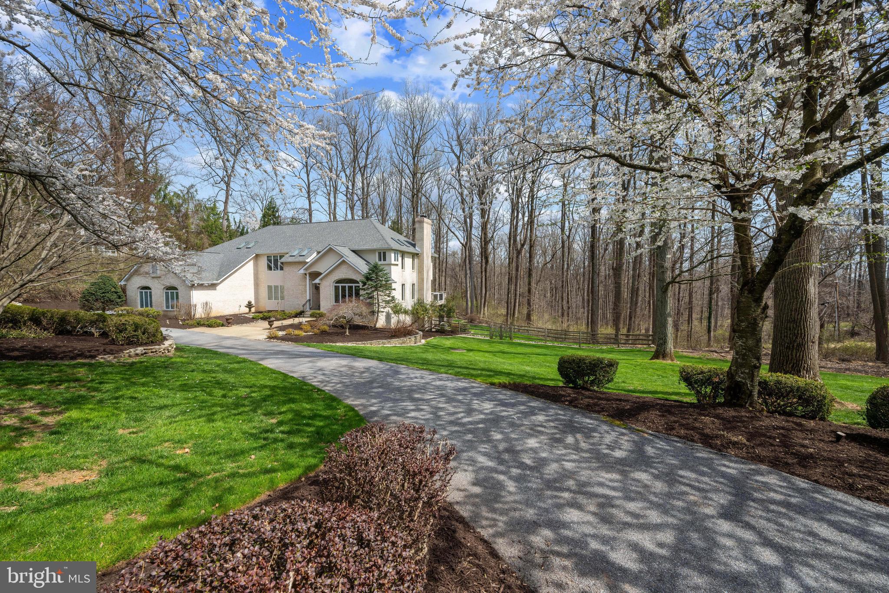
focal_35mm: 14
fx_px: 358
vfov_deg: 79.2
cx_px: 444
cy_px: 296
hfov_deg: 102.3
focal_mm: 14.5
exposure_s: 1/400
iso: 320
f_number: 10
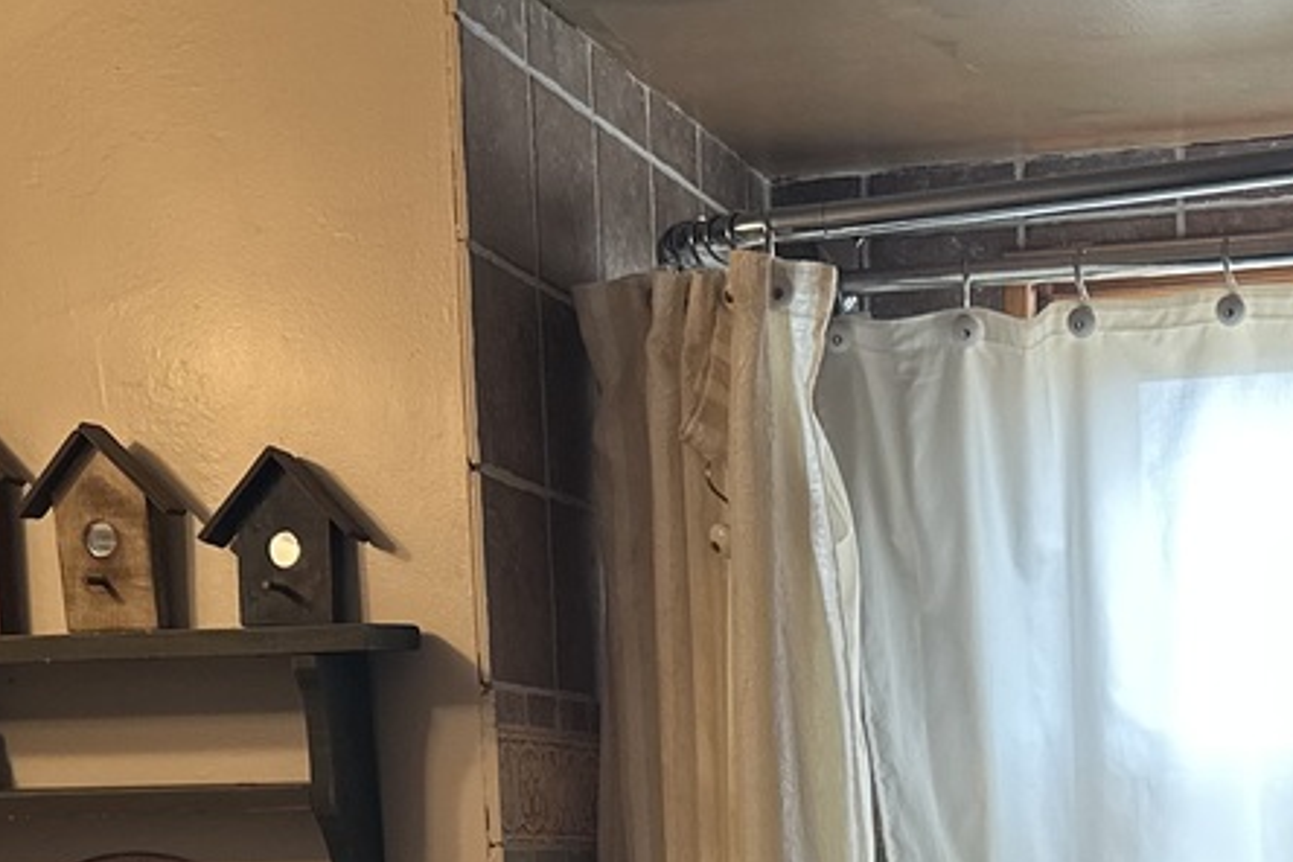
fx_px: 2909
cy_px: 1328
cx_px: 917
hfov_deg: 24.9
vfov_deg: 15.4
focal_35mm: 81
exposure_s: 1/60
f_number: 1.78
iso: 125
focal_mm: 6.86
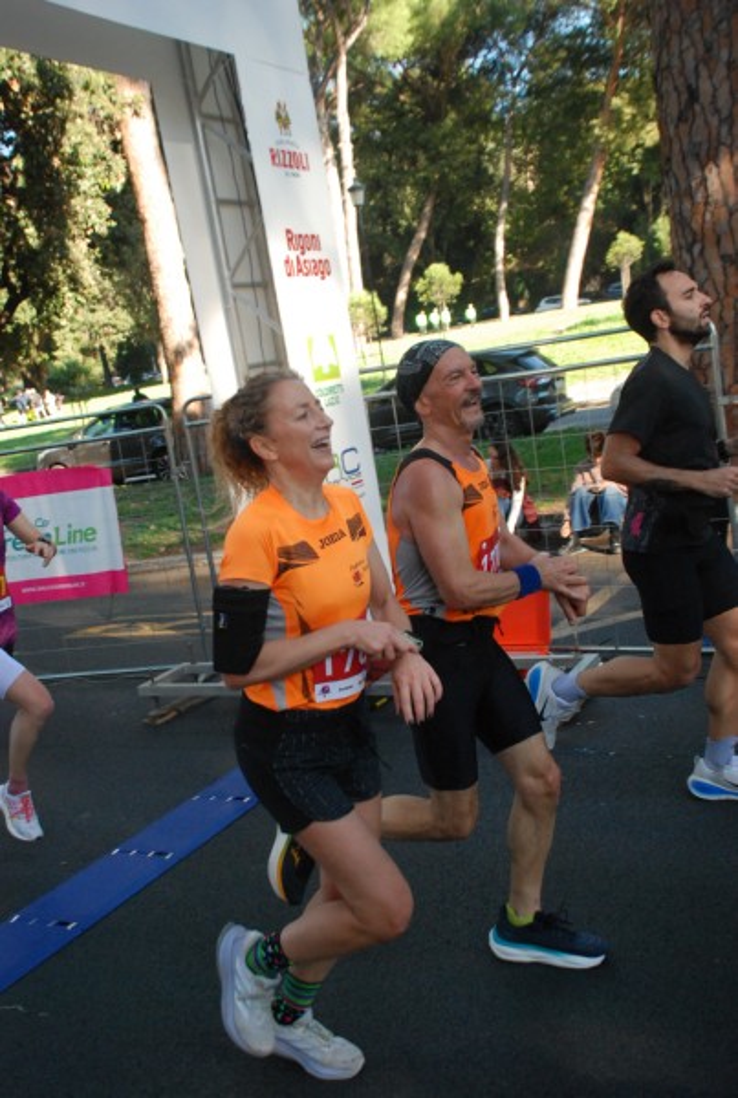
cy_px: 549
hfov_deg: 34.4
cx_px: 369
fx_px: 1193
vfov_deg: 49.5
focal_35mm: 39
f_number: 4
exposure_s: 1/640
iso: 1000
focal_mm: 26
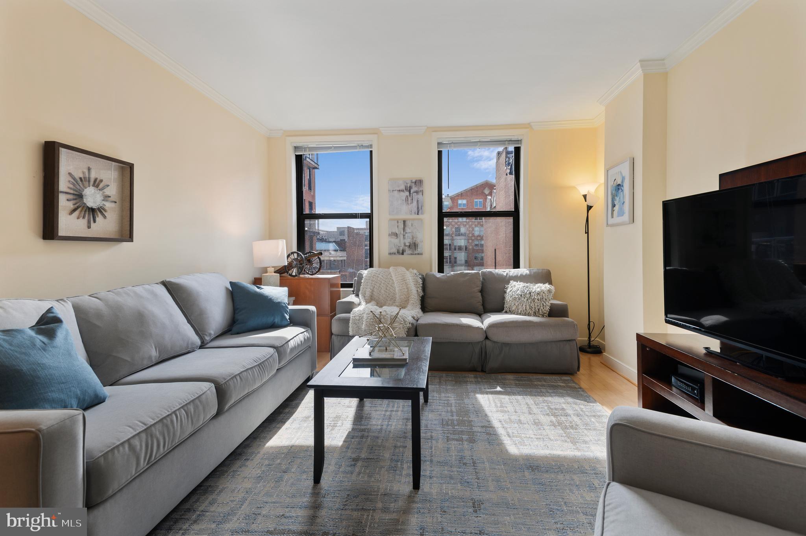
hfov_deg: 93.3
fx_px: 380
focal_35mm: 17
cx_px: 403
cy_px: 268
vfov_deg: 70.3
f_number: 8
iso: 100
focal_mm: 17
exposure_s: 1/5
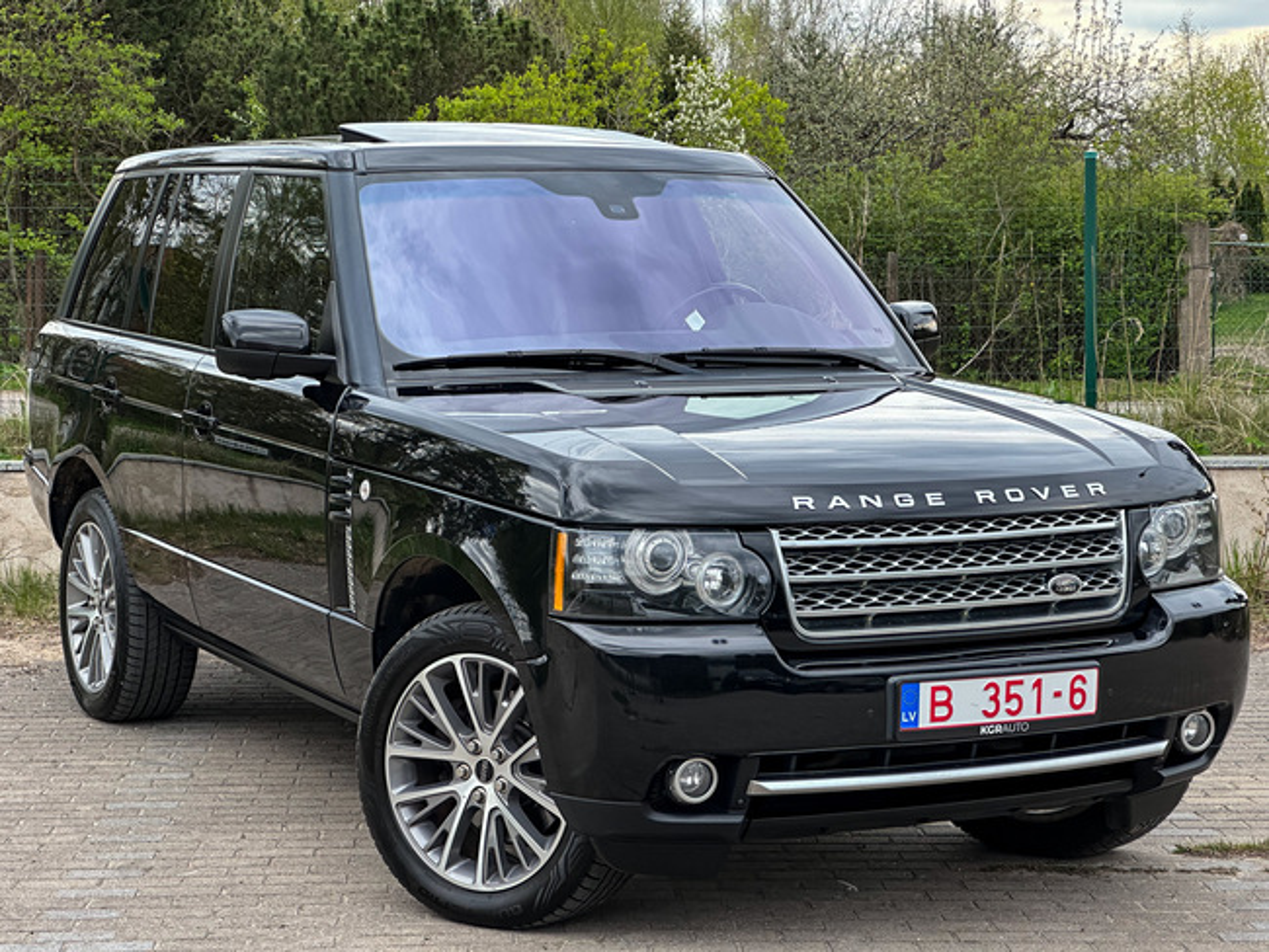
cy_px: 476
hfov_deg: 25.3
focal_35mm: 77
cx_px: 634
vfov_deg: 19.2
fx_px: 2824
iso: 100
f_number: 2.8
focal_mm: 9
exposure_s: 1/99
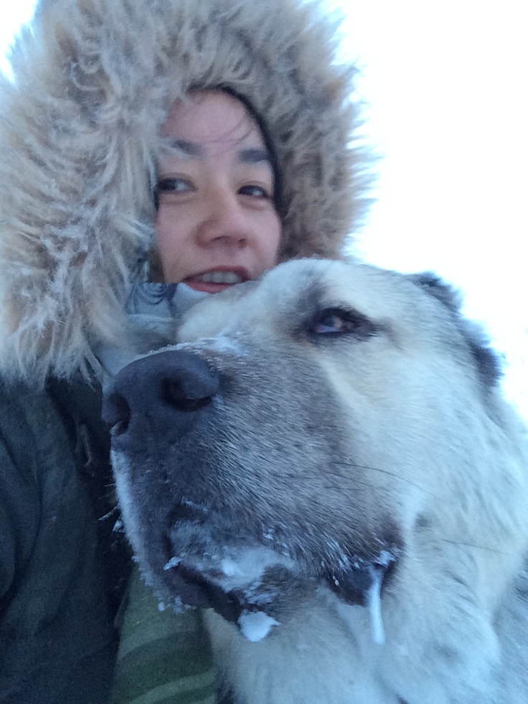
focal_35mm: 31
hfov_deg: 45.5
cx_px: 264
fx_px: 630
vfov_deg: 58.3
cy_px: 352
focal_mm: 2.15
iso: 200
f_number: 2.4
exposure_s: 1/30
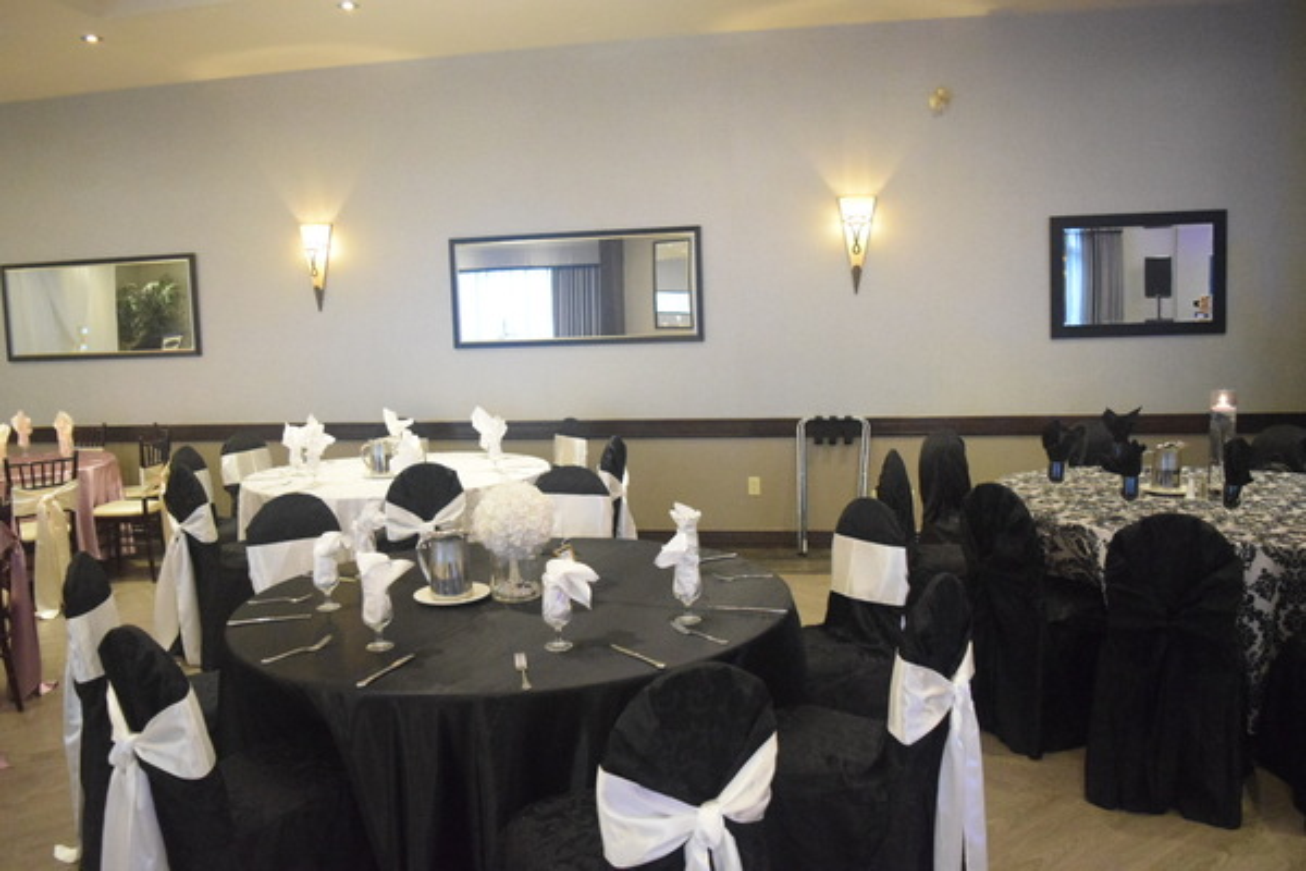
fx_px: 979
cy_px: 436
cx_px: 653
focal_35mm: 27
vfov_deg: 47.9
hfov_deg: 67.4
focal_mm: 18
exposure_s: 1/100
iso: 8000
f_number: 4
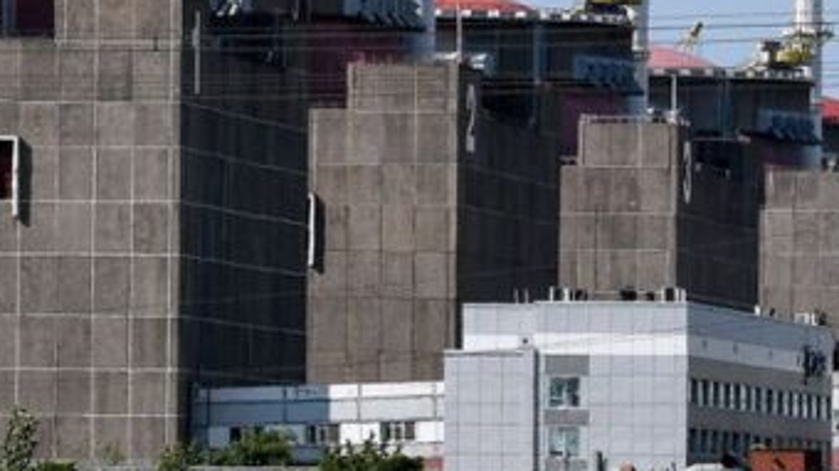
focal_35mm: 639
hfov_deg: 3.4
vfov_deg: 1.9
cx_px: 299
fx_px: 14202
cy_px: 1
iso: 400
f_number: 10
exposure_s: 1/500
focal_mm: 135
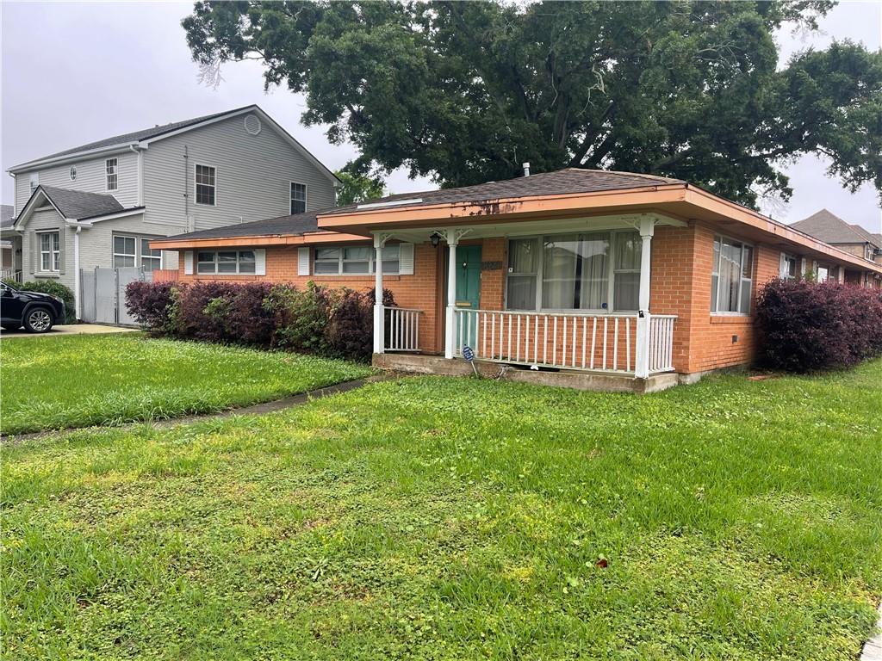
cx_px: 441
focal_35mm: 25
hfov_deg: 69.4
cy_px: 330
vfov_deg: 54.9
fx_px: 637
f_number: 1.6
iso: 32
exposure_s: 1/572
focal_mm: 5.1
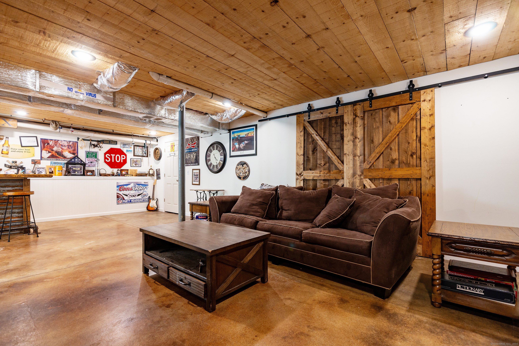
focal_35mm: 16
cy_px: 173
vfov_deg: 73.7
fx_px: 231
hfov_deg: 96.7
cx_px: 260
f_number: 6.3
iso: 320
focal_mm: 16
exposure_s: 1/2
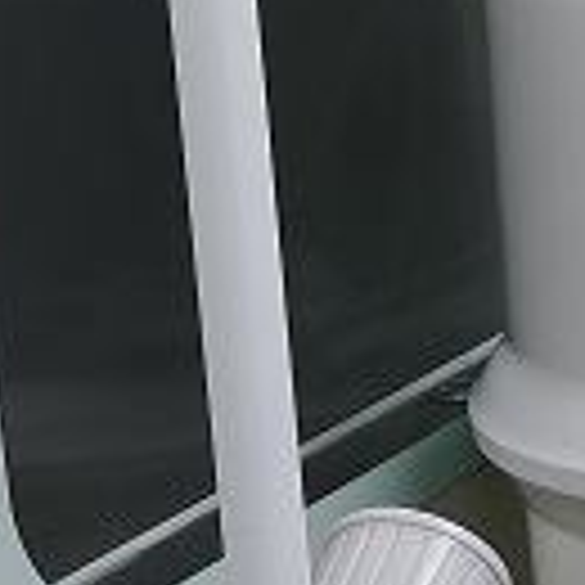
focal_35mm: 156
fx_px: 2983
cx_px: 1575
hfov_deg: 9.5
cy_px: 110
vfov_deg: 11.2
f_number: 1.9
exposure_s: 1/50
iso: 125
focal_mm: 4.94
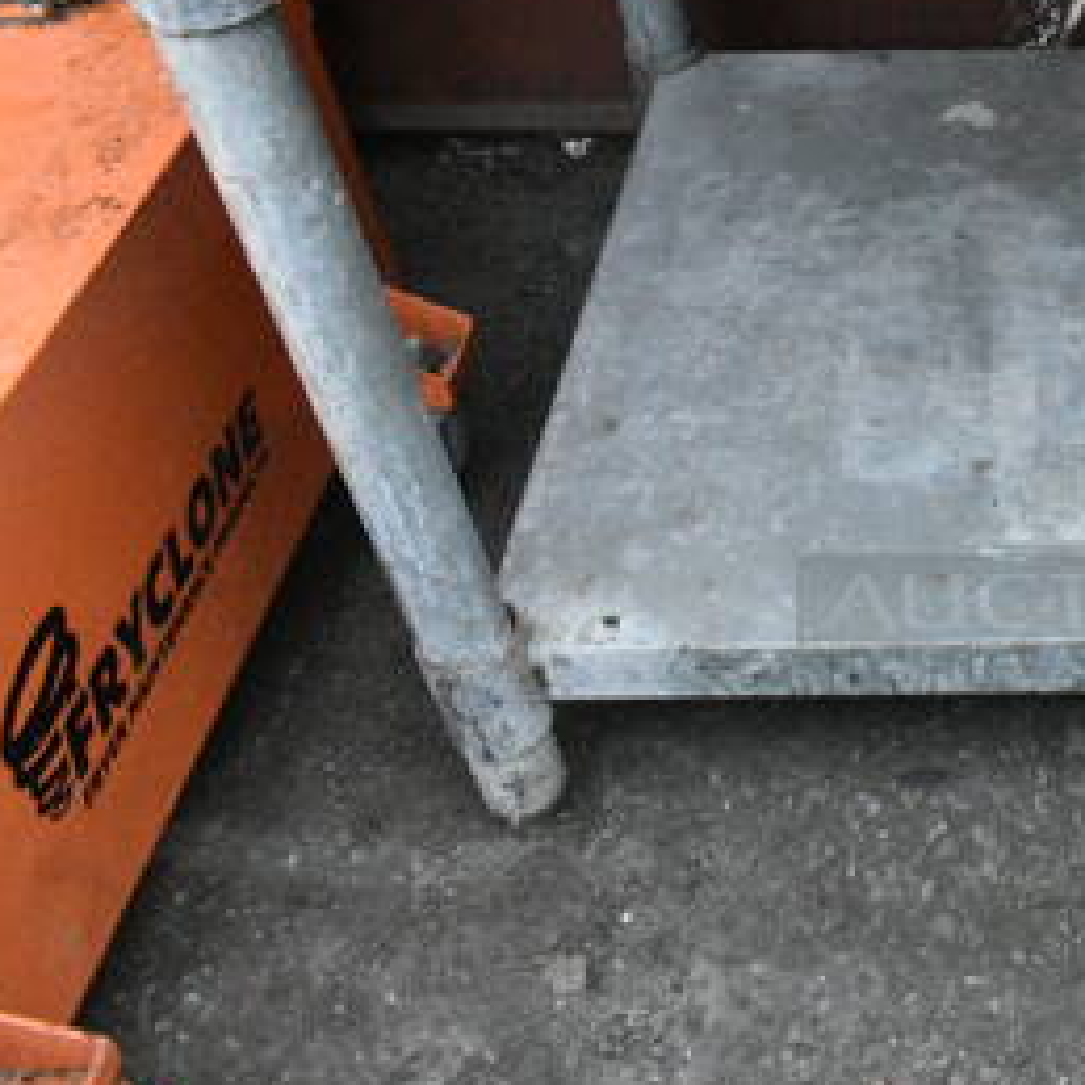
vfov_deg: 31.5
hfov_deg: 28.1
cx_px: 1265
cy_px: 423
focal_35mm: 54
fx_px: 1915
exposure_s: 1/400
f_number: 10
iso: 6400
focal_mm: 18
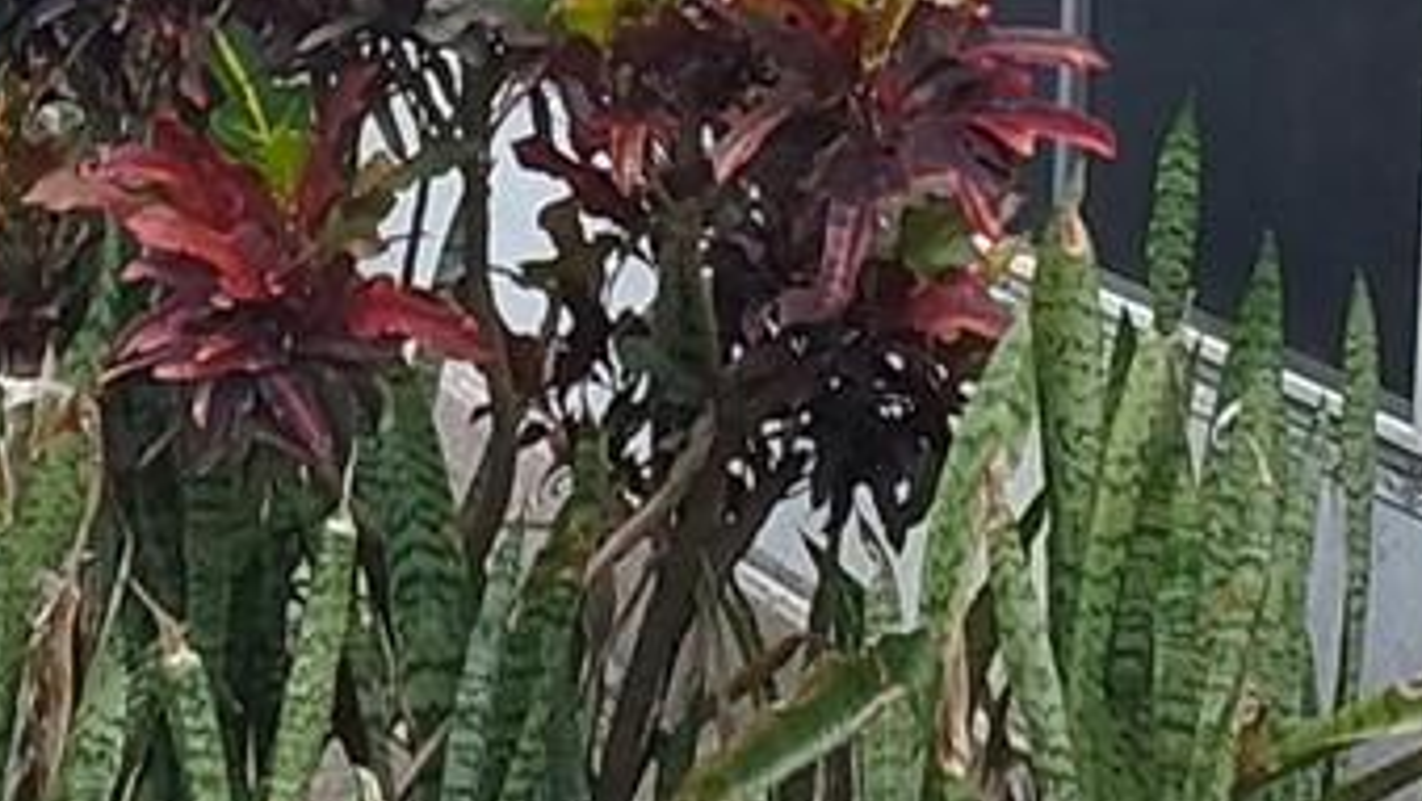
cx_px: 747
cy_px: -608
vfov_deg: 8.2
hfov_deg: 14.9
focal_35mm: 144
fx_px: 5432
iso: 50
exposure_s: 1/320
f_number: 1.9
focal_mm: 2.91
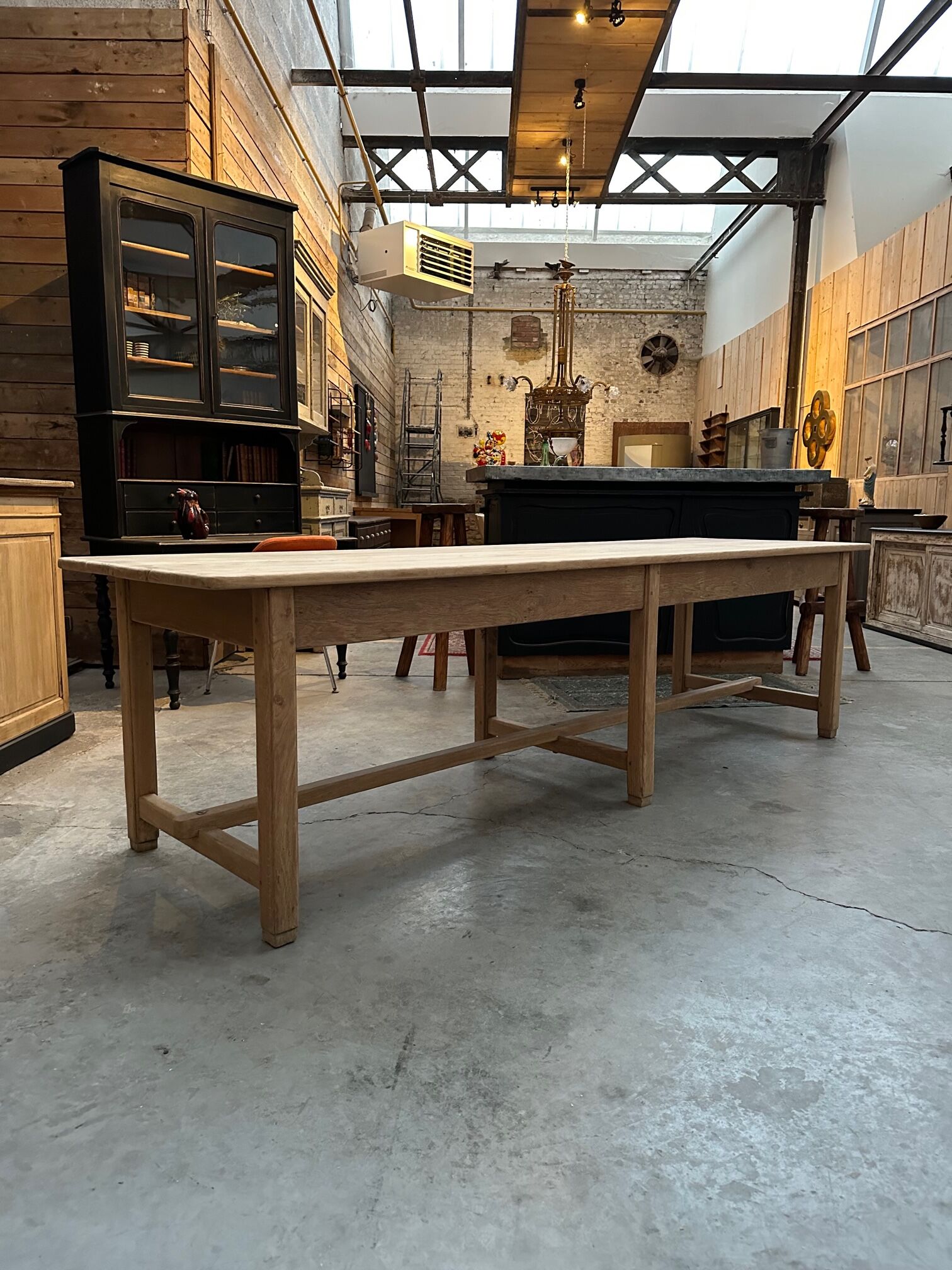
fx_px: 880
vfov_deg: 71.6
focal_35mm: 24
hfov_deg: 56.8
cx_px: 476
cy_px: 635
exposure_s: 1/60
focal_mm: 6.86
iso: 800
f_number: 1.78
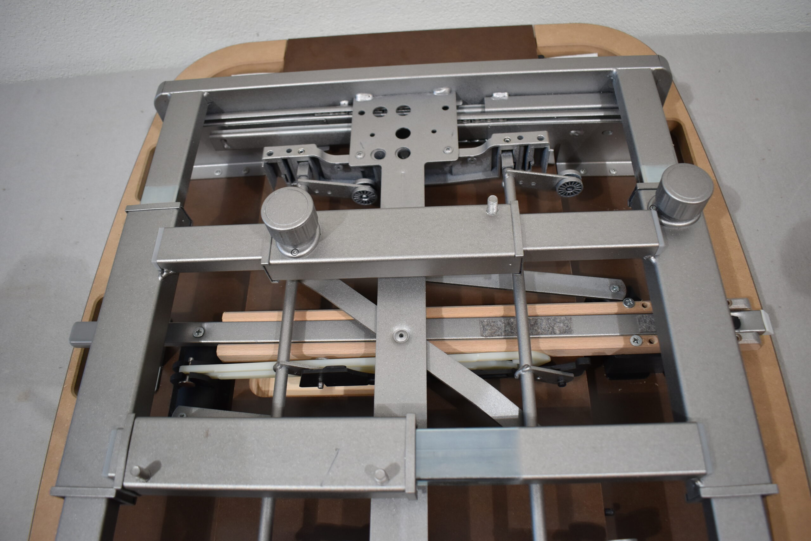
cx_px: 406
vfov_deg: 47.9
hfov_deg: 67.4
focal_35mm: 27
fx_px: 608
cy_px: 270
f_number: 3.5
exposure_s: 1/250
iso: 720
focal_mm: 18
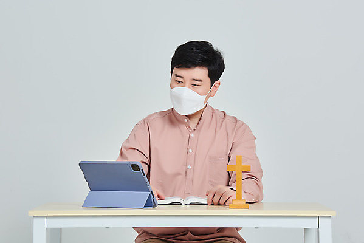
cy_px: 122
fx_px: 1234
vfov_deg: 11.2
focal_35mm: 122
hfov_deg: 16.8
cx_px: 182
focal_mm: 122
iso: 100
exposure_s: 1/125
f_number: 13
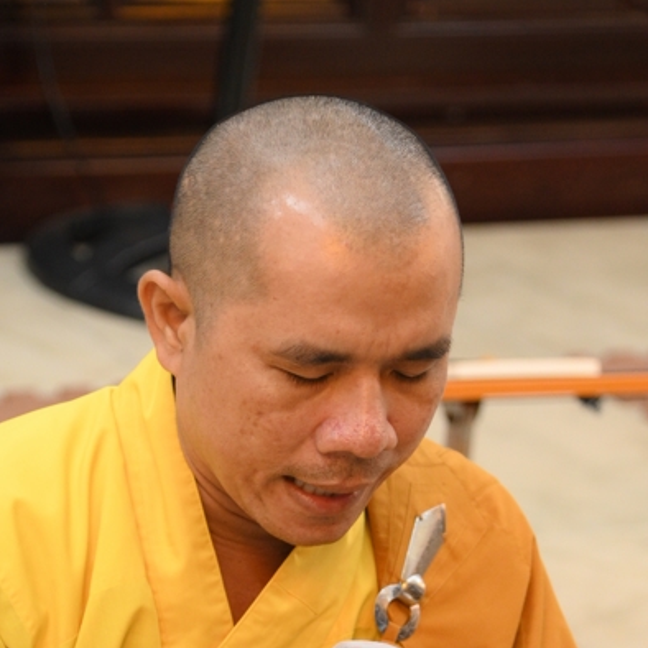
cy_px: 724
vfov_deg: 8.7
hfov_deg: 8.7
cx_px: 275
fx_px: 4236
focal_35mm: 200
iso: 3200
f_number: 4
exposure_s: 1/80
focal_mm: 95
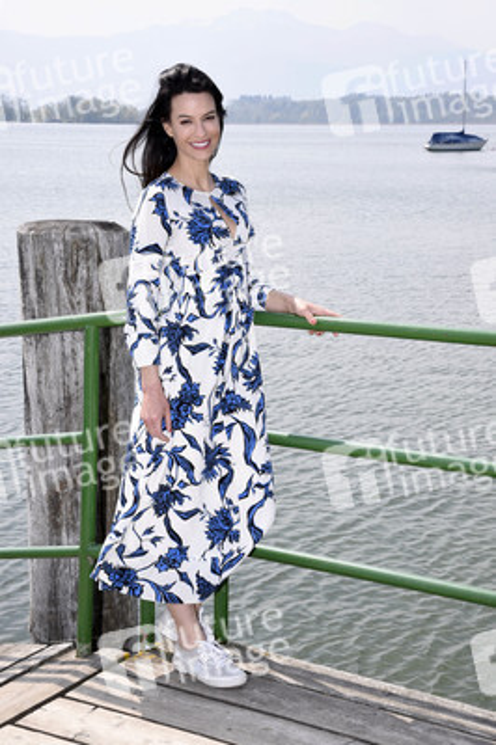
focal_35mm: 62
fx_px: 1283
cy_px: 372
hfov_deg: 21.9
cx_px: 248
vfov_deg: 32.4
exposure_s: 1/160
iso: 320
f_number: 14
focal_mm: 62
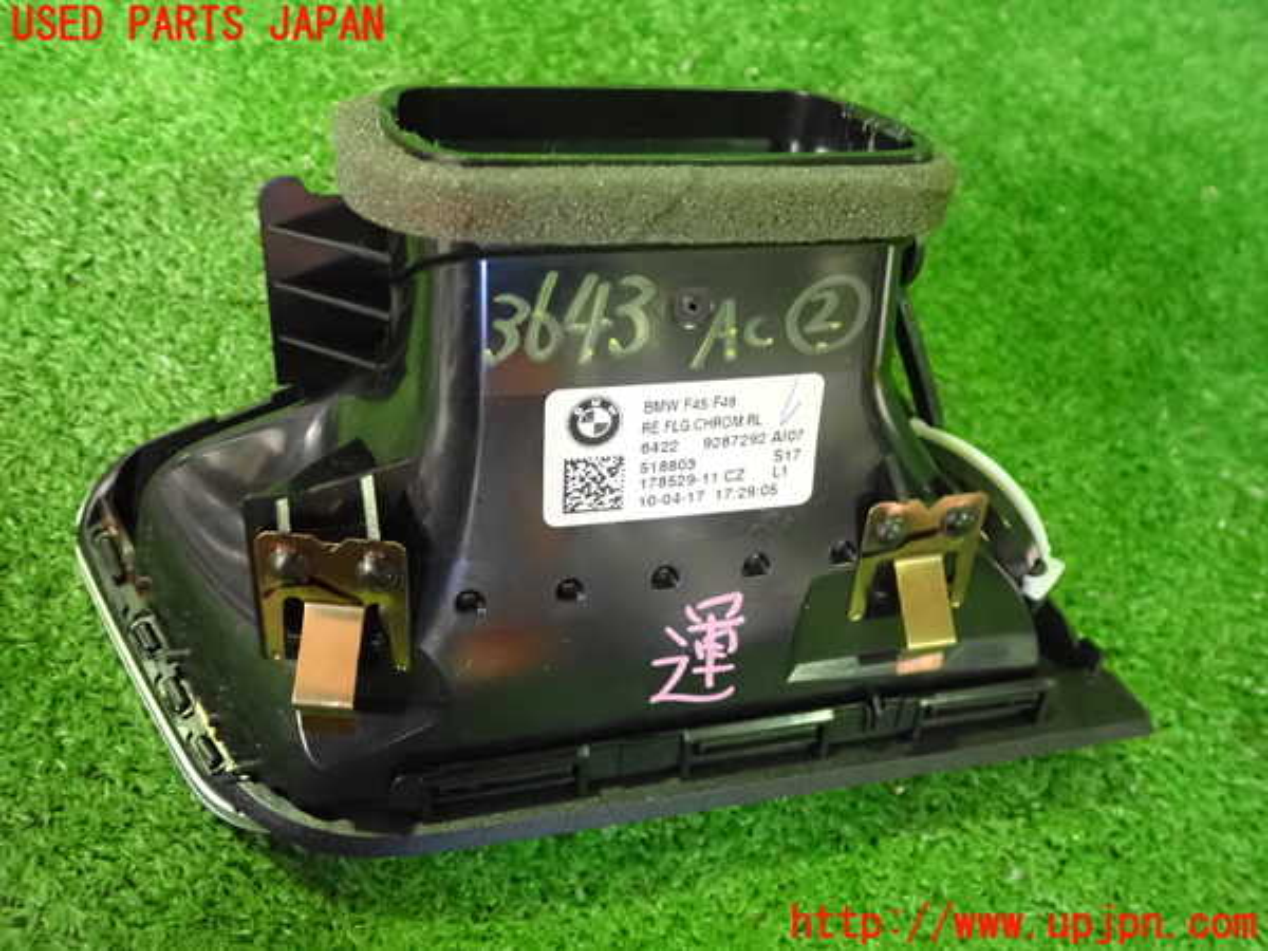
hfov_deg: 60.0
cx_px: 634
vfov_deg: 46.8
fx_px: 1099
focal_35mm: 30
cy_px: 476
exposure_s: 1/60
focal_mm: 5.4
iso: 1600
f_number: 2.3
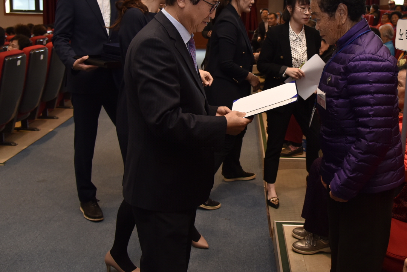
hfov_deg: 47.6
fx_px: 452
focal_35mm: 40
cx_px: 272
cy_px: 89
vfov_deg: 33.1
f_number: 4
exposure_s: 1/160
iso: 800
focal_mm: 24
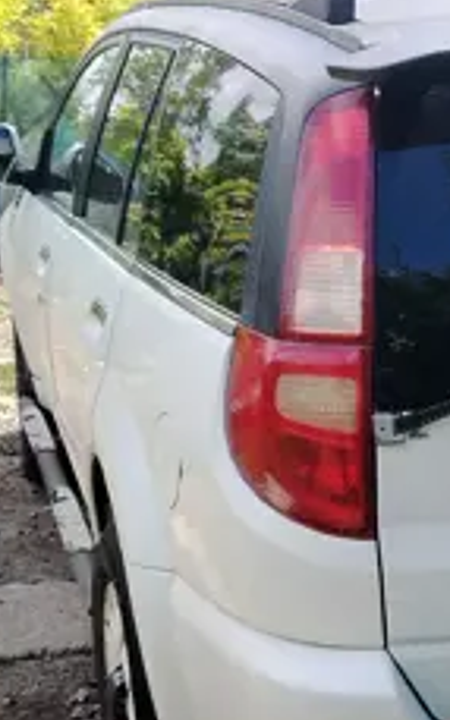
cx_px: 450
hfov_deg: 17.2
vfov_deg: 27.9
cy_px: 365
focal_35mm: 74
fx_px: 1453
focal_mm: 4.25
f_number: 1.8
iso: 100
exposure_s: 1/1105
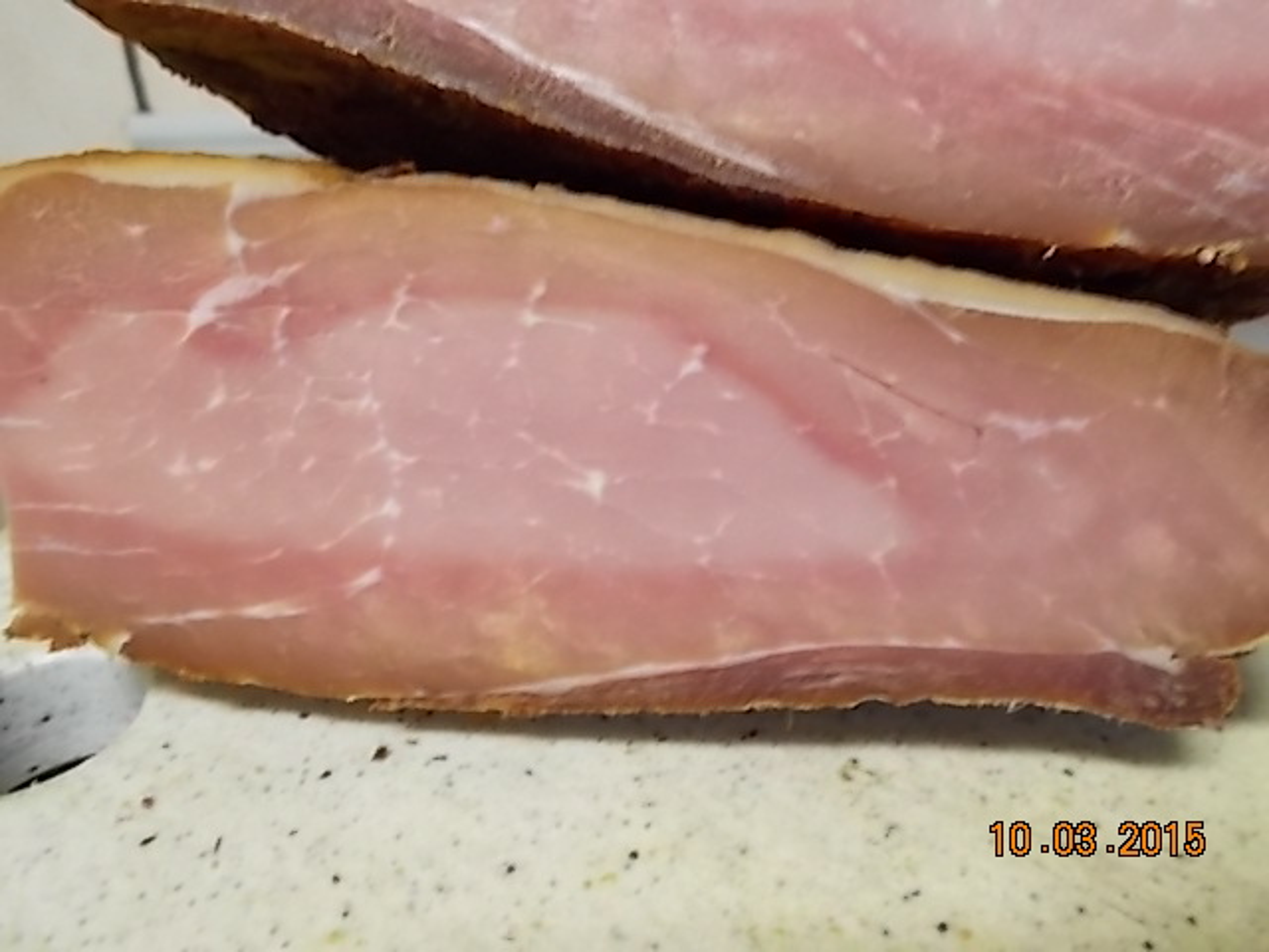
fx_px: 1100
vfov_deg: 46.8
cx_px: 634
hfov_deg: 60.0
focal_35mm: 30
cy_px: 476
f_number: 3.4
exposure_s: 1/5
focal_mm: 5.3
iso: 200
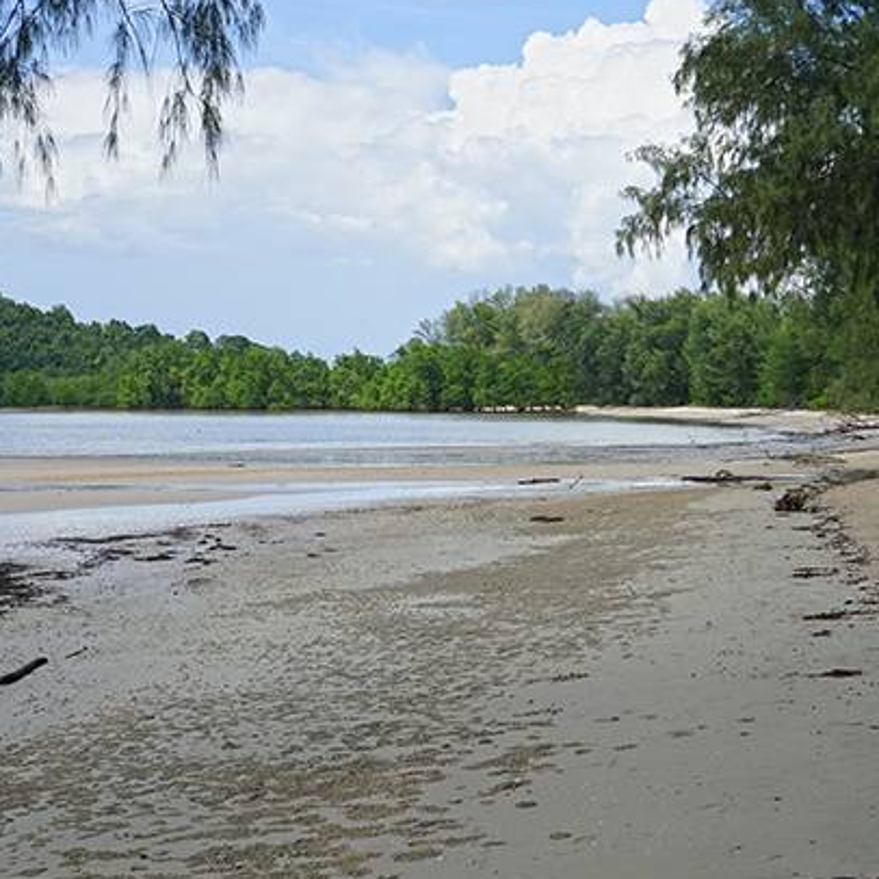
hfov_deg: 24.7
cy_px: 436
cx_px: 459
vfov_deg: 24.7
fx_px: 2011
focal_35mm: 70
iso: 100
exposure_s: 1/160
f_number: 11
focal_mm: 54
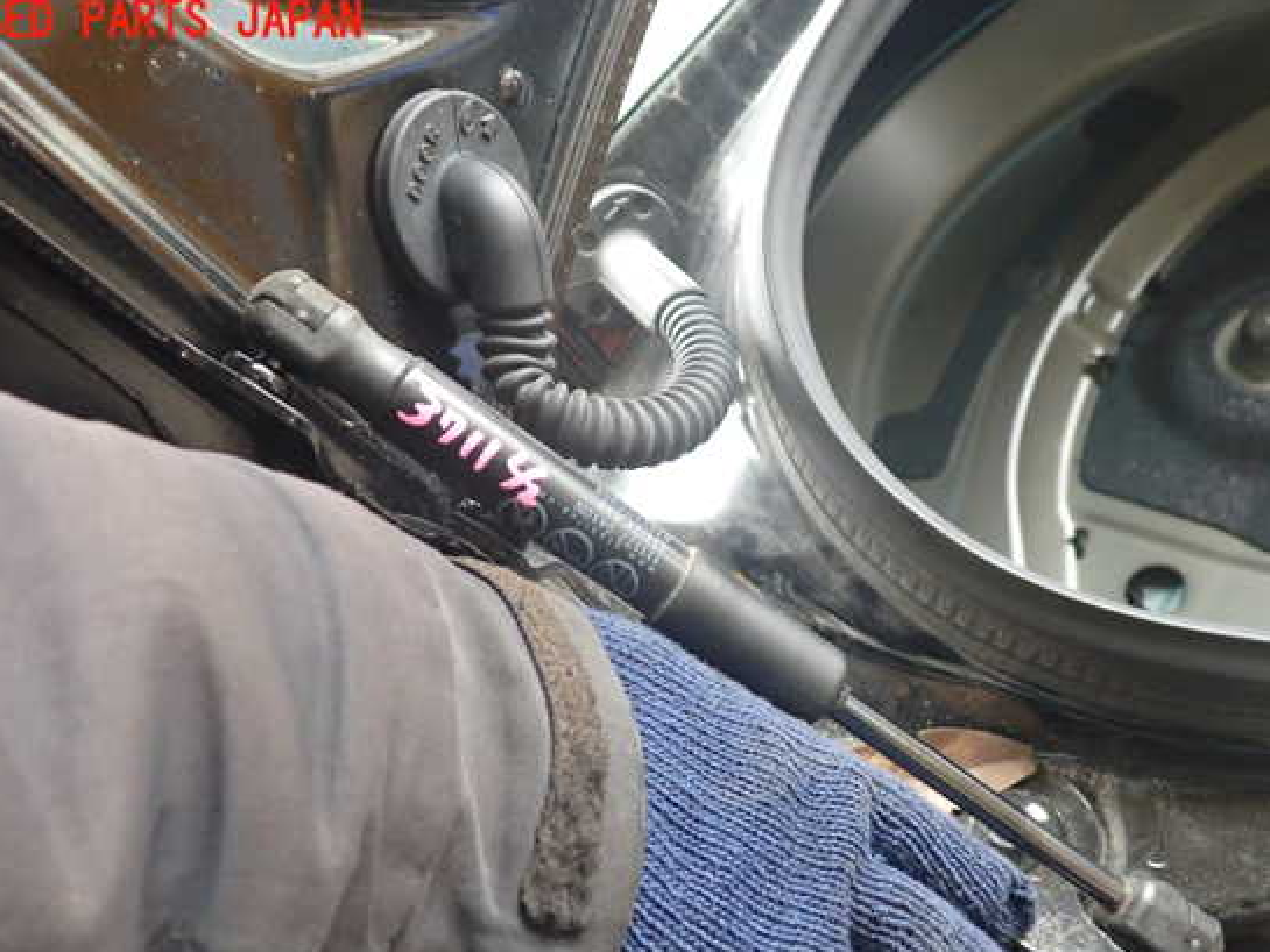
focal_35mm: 33
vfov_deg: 42.9
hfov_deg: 55.3
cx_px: 638
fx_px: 1211
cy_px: 517
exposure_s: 1/30
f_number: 2.3
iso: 500
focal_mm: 5.4
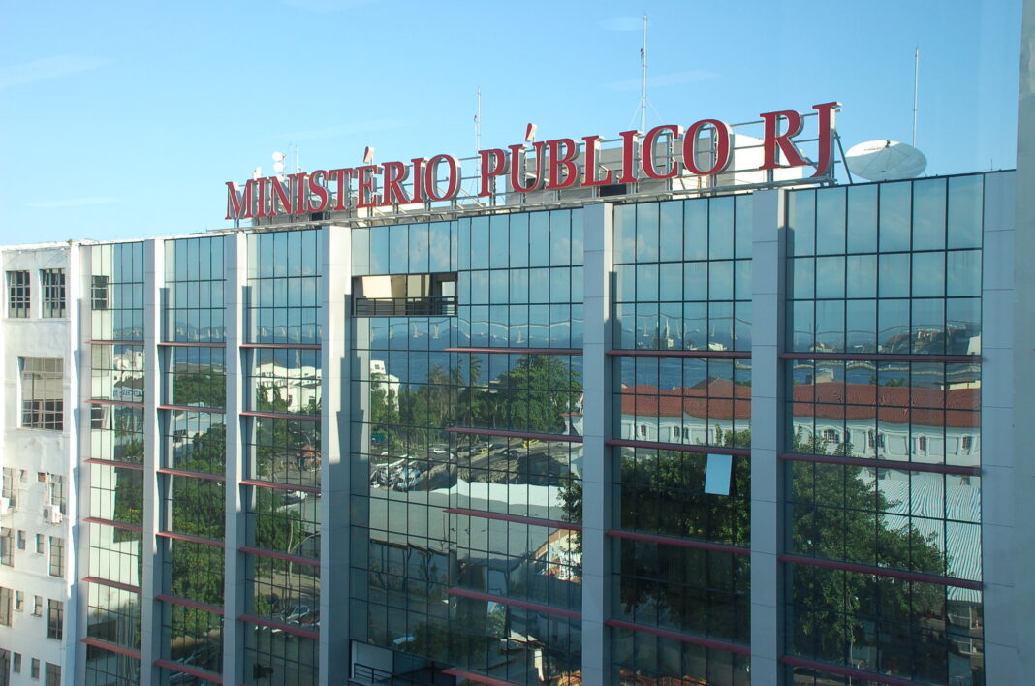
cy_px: 343
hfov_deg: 49.6
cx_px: 518
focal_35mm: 39
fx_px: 1119
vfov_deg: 34.1
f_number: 7.1
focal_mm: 26
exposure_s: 1/200
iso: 400
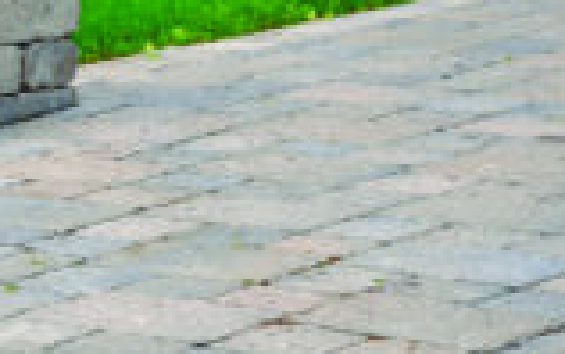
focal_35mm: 271
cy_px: 186
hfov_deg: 7.7
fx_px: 4176
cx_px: -168
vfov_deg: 4.9
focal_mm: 62
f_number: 9
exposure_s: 1/100
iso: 200
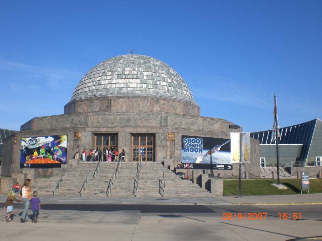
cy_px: 120
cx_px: 161
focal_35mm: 38
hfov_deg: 49.0
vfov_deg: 37.7
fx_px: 353
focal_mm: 6.3
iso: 50
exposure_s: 1/500
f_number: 4.4
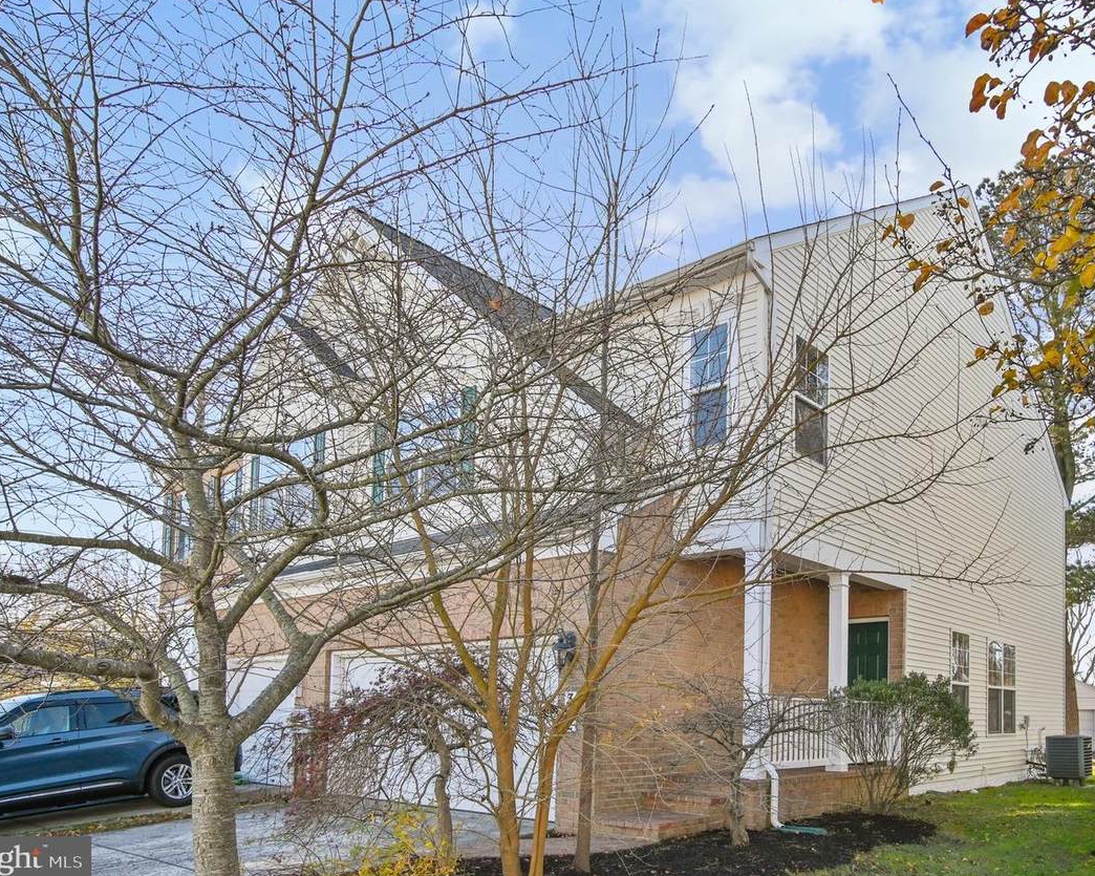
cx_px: 618
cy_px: 436
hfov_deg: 72.3
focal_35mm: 23
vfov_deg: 60.9
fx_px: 745
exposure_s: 1/320
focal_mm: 20
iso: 450
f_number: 9
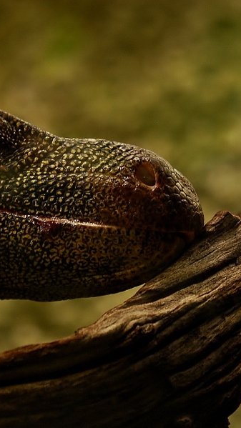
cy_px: 214
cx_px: 64
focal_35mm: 390
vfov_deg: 5.5
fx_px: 4428
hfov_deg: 3.1
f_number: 5.6
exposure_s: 1/30
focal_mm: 165
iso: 400
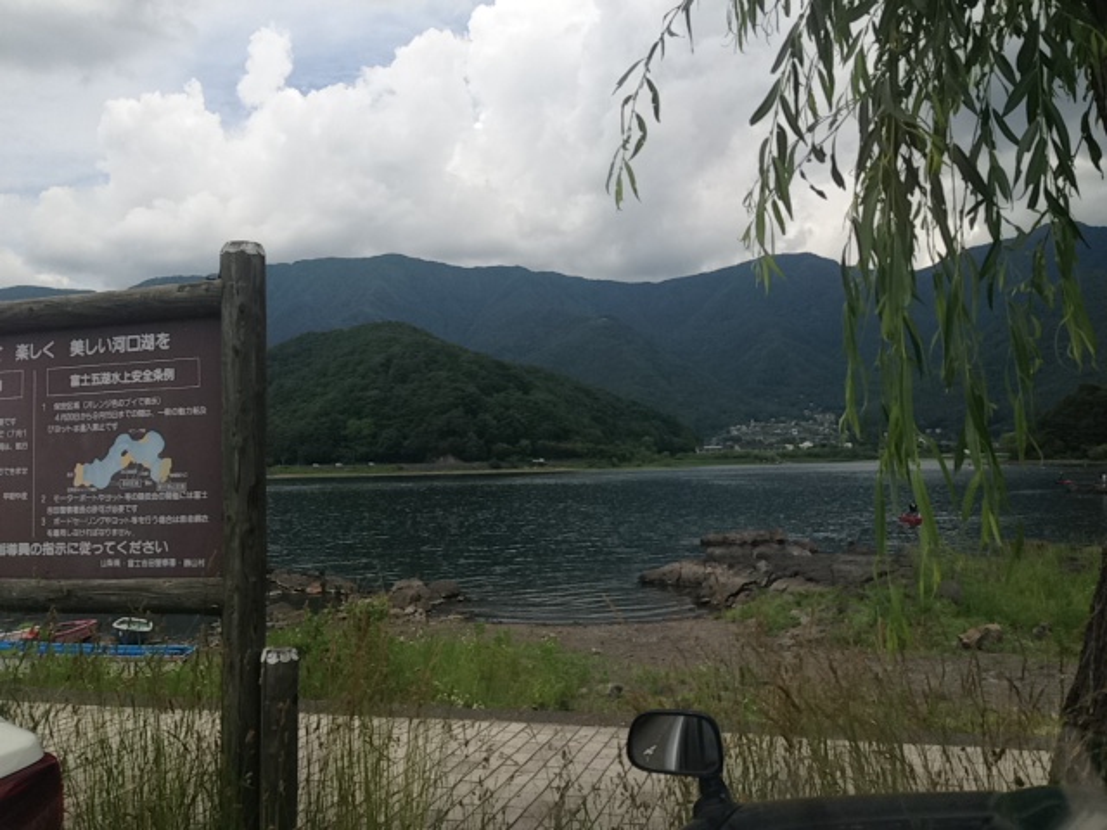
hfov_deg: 55.4
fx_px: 1055
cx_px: 554
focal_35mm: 33
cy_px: 415
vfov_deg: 42.9
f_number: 2.4
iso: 50
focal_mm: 4.13
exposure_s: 1/1748
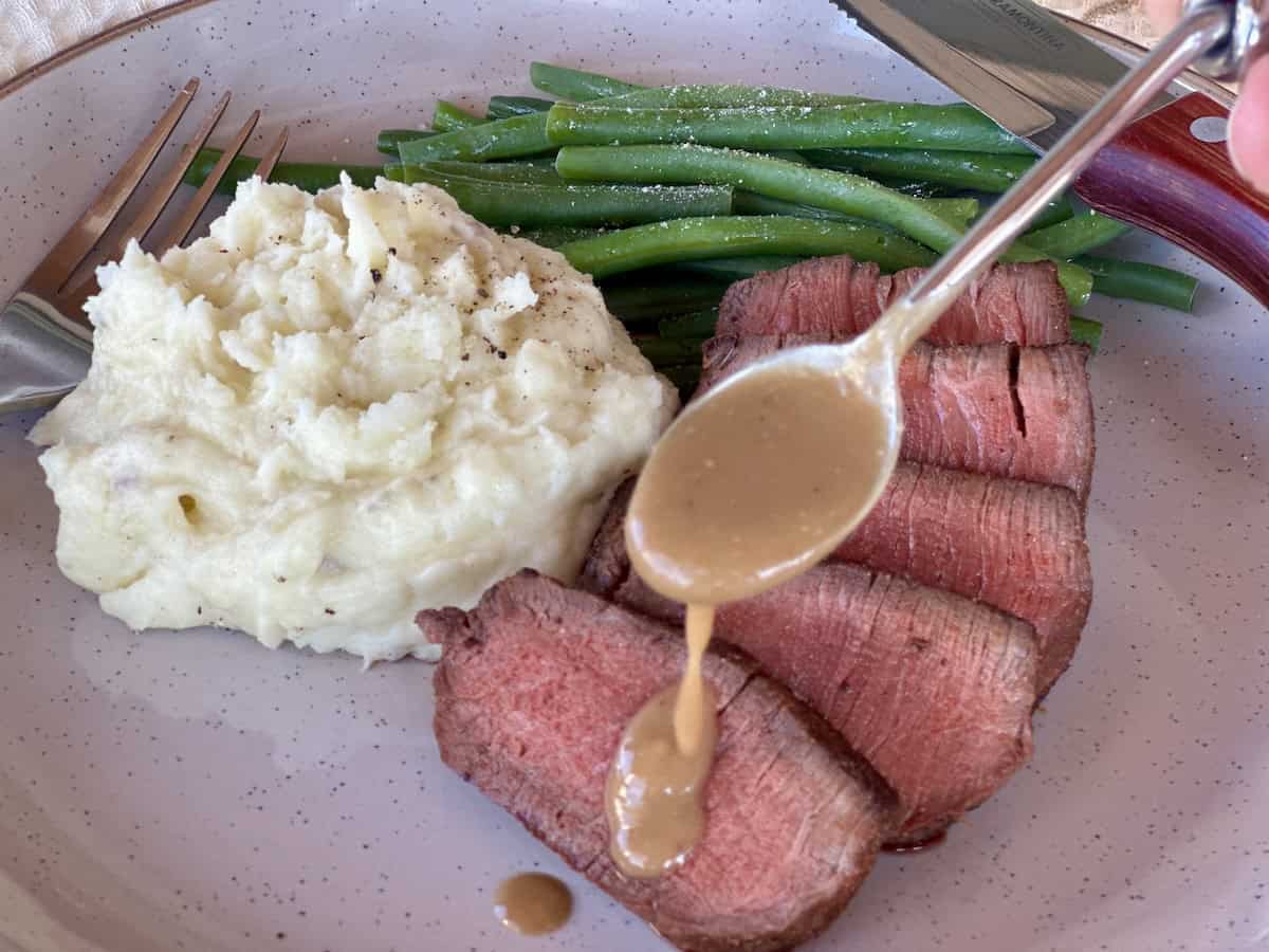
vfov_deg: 19.1
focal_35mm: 77
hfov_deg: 25.3
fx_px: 2823
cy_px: 476
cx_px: 634
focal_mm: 9
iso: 64
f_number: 2.8
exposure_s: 1/121
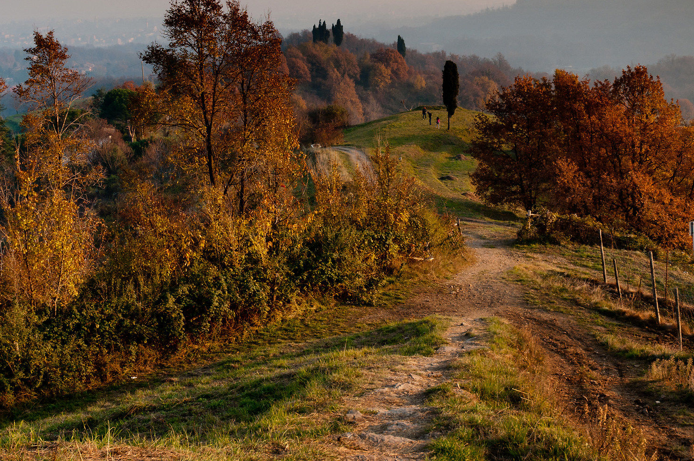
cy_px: 185
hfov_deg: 33.0
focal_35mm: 61
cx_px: 355
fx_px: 1171
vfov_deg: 22.2
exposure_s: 1/80
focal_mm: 25
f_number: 8
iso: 200
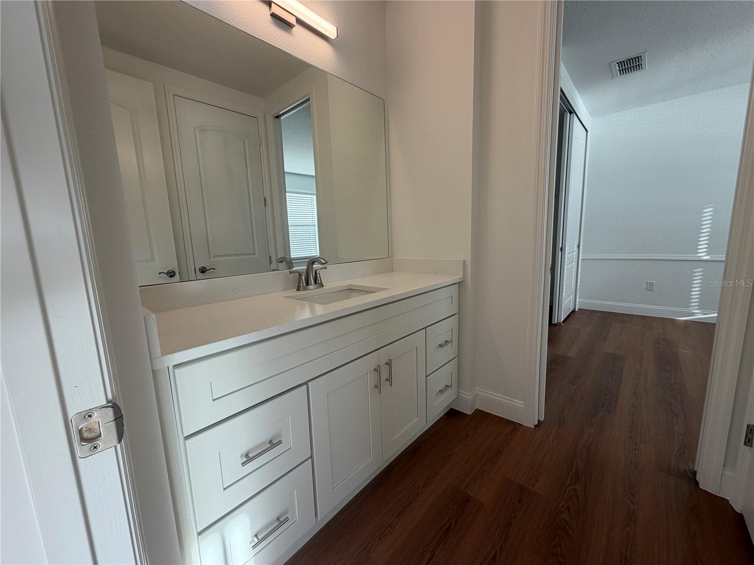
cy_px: 282
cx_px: 377
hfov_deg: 102.1
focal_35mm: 14
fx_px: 305
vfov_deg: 85.7
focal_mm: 2.22
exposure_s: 1/120
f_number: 2.2
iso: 50
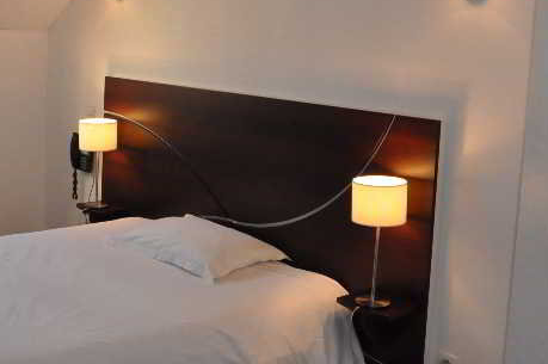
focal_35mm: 55
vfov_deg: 24.4
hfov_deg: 36.1
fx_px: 834
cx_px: 201
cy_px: 108
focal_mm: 21
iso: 3200
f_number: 8
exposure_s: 1/200
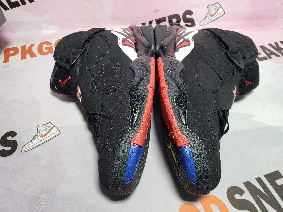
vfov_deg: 53.1
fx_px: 213
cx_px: 142
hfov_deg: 67.3
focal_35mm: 26
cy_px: 106
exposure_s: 1/103
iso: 50
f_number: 2.4
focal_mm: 4.3
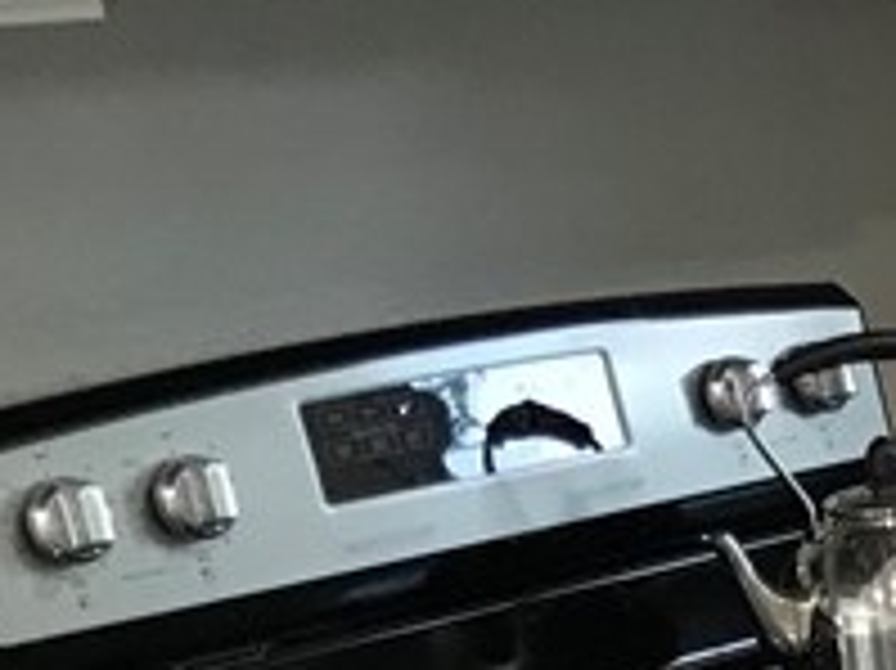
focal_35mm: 144
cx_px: 2071
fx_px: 3725
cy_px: 976
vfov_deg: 10.0
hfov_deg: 11.6
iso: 20
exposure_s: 1/30
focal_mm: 3.99
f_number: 1.8
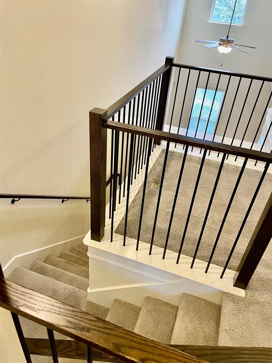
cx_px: 136
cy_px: 182
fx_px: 272
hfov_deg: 53.1
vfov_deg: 67.3
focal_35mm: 26
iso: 160
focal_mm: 4.2
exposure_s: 1/60
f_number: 1.6
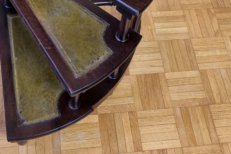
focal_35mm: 43
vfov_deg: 27.9
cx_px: 98
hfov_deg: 45.3
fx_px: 276
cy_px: -23
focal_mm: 5.4
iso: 250
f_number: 1.8
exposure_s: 1/100
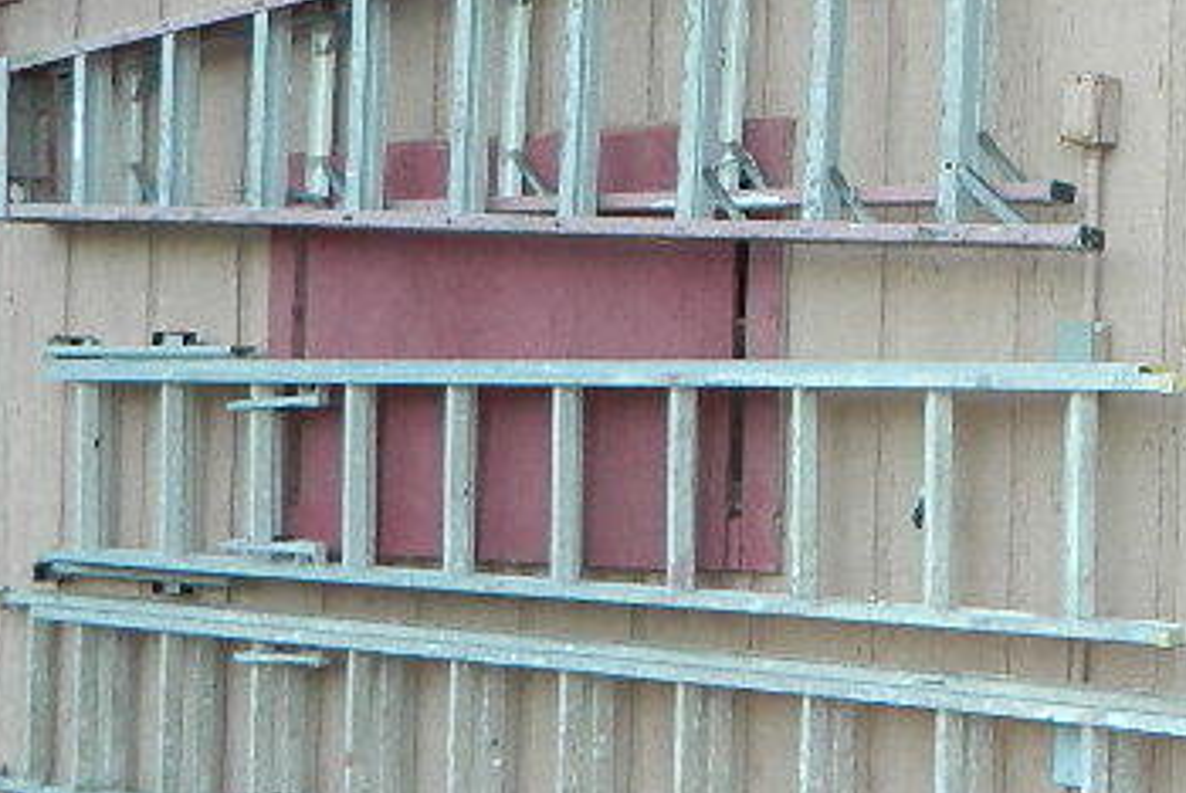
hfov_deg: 24.4
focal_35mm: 76
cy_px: 315
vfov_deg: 18.0
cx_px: 1383
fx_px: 2506
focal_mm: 4.5
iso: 110
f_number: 3.1
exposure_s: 1/50
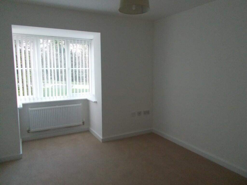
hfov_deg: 67.3
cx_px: 124
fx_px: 186
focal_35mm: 26
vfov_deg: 53.1
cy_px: 92
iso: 500
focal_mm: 4.6
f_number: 3.2
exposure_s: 1/125
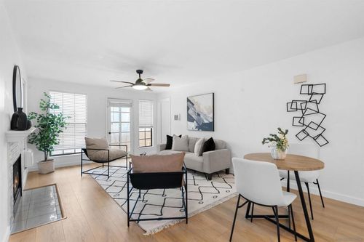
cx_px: 182
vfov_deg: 73.7
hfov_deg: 96.8
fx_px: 162
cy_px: 121
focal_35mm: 16
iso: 100
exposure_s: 1/1.25
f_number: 9
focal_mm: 16
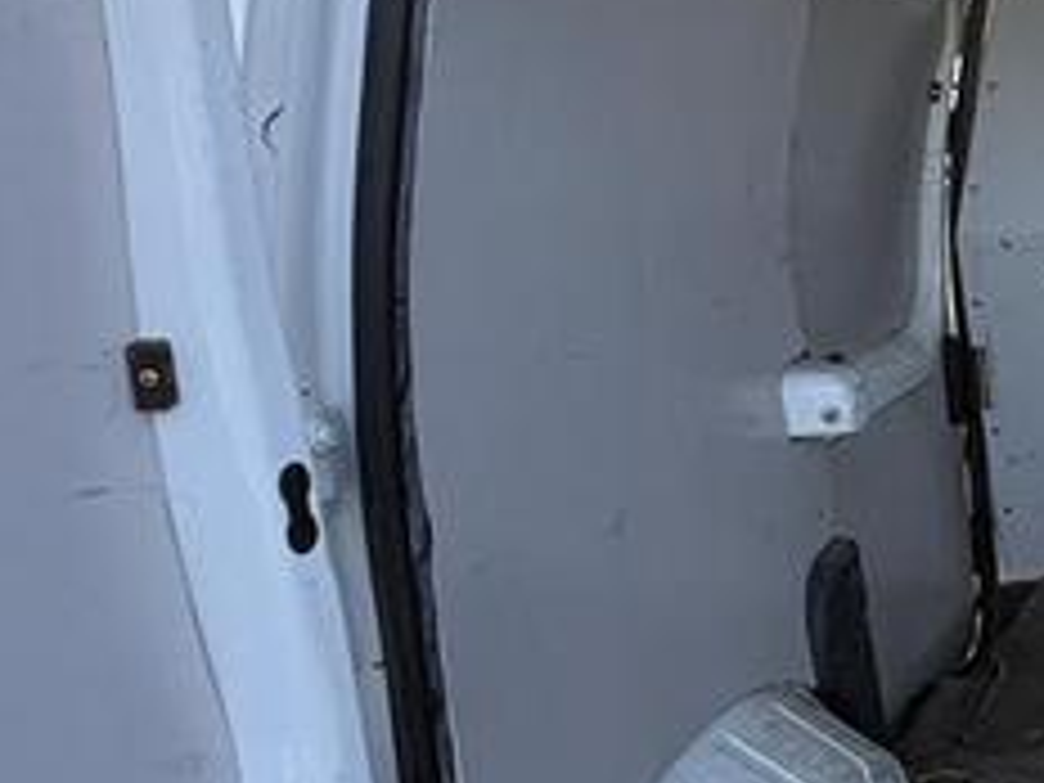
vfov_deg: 27.0
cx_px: 1503
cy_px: 400
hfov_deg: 27.0
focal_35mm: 54
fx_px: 1629
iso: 64
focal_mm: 2.22
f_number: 2.2
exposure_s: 1/136
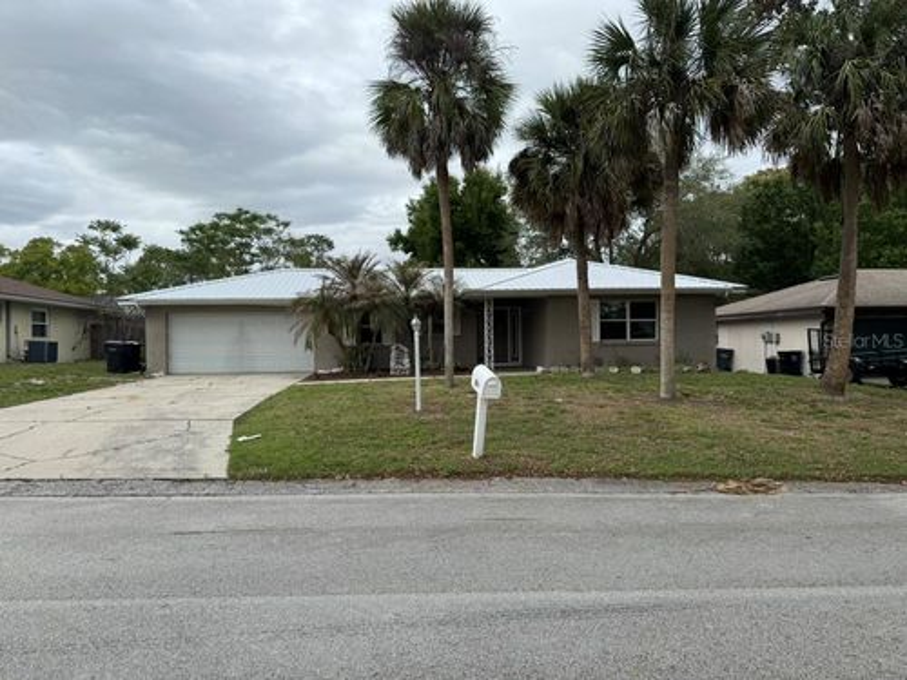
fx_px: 629
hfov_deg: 71.6
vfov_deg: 56.8
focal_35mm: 24
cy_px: 340
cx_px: 454
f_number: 1.78
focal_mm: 6.76
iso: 80
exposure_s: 1/3247
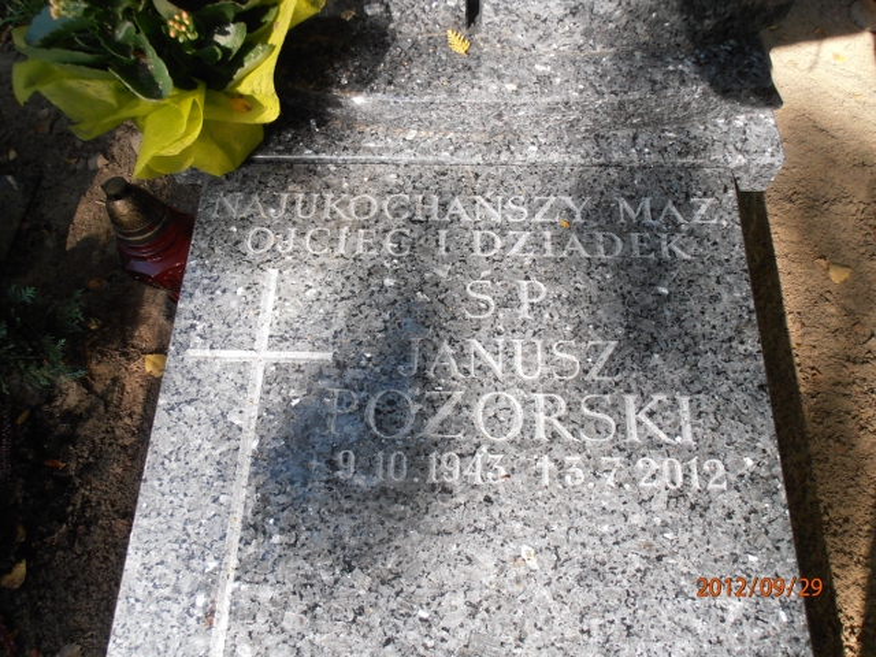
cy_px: 328
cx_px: 438
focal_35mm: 24
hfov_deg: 71.6
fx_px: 607
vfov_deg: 56.8
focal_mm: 4.2
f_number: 7.9
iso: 80
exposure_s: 1/40
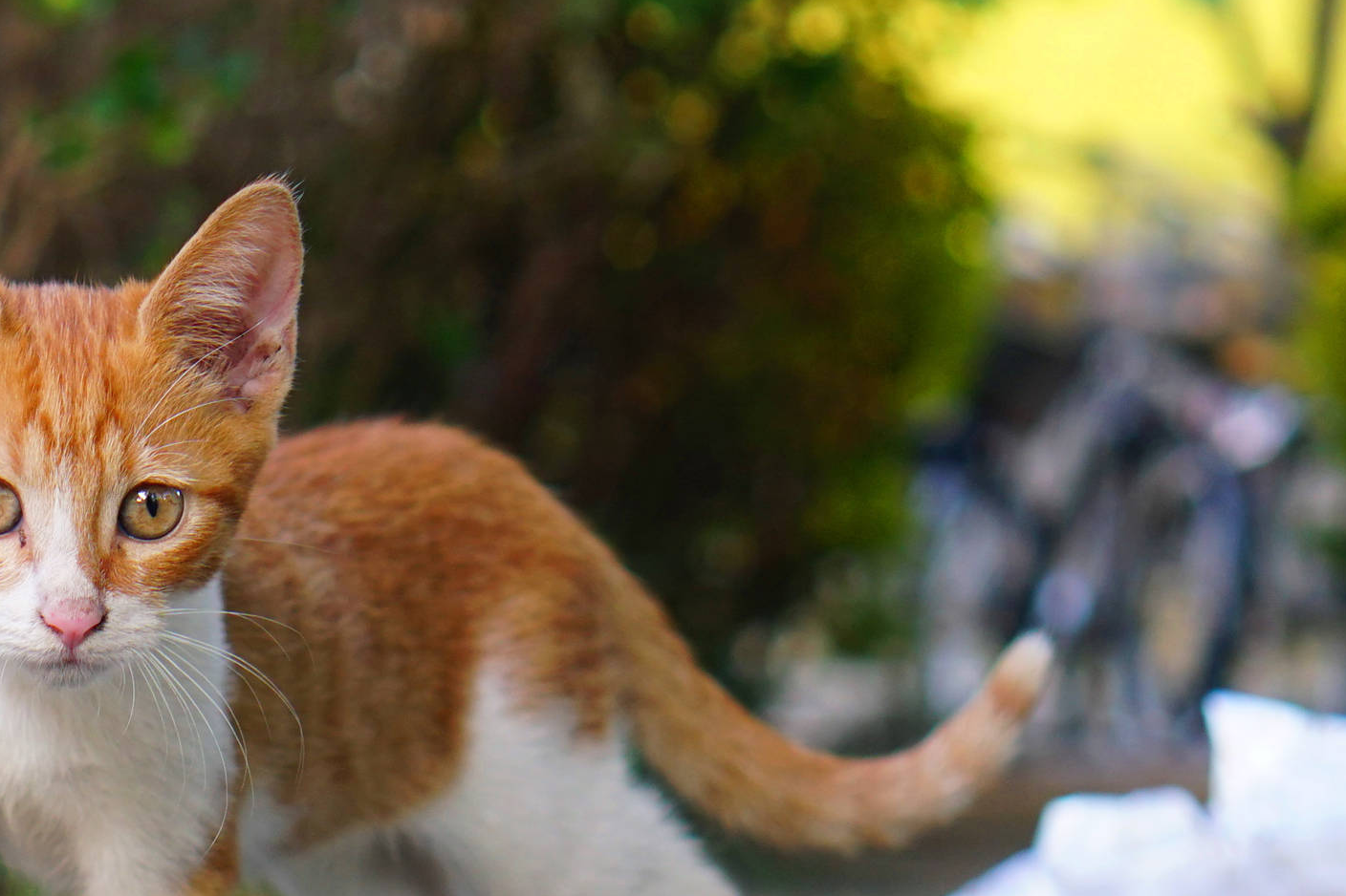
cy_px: 661
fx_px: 5019
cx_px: 90
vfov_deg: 10.2
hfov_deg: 15.1
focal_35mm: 134
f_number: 2.5
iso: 400
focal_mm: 35
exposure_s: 1/200
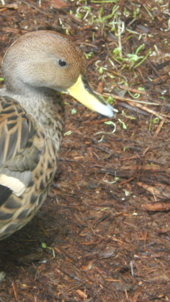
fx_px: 5805
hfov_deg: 1.7
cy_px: 151
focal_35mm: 725
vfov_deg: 3.0
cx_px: 1
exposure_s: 1/5
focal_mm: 88.6
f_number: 5.8
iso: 800
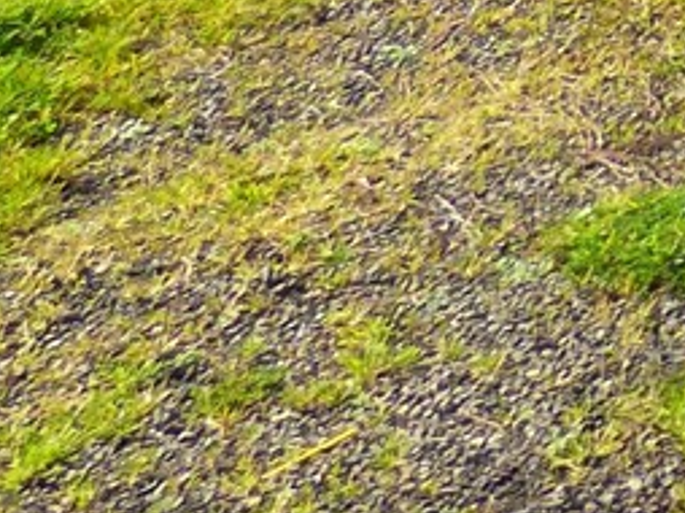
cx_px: 1578
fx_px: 2491
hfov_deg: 12.6
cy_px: -932
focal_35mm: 126
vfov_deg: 9.6
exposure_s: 1/500
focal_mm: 3.58
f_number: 2.8
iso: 100
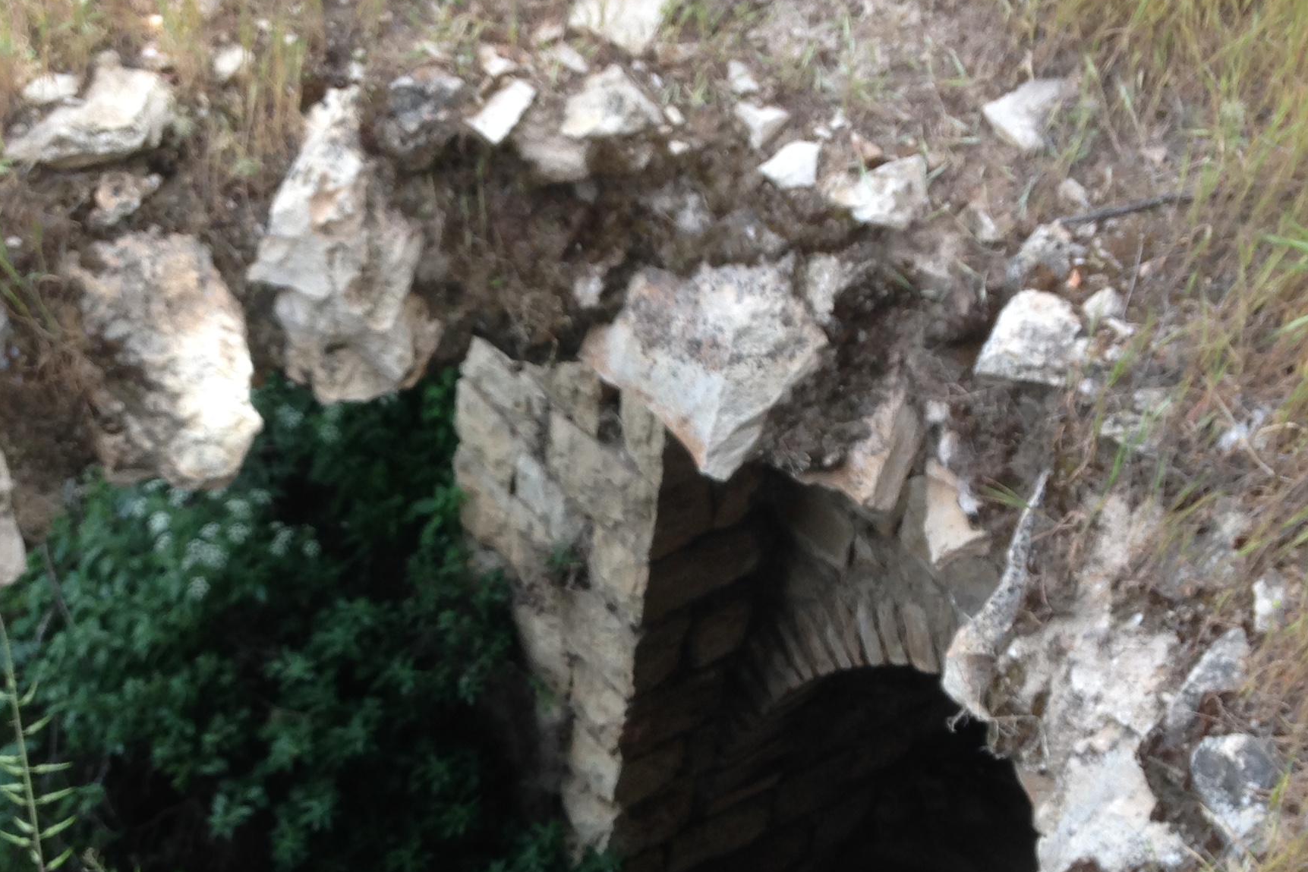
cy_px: 700
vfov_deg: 20.7
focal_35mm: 65
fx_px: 2362
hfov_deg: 30.9
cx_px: 544
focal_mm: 4.12
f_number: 2.4
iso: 50
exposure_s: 1/341
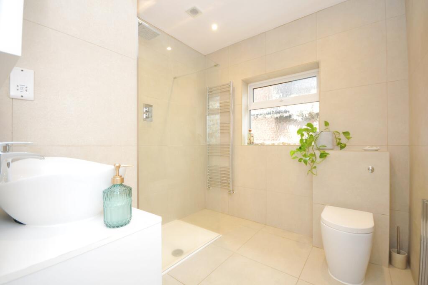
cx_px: 214
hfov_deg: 100.4
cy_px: 142
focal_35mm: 15
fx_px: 178
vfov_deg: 77.2
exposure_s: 1/60
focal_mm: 10
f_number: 7.1
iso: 800
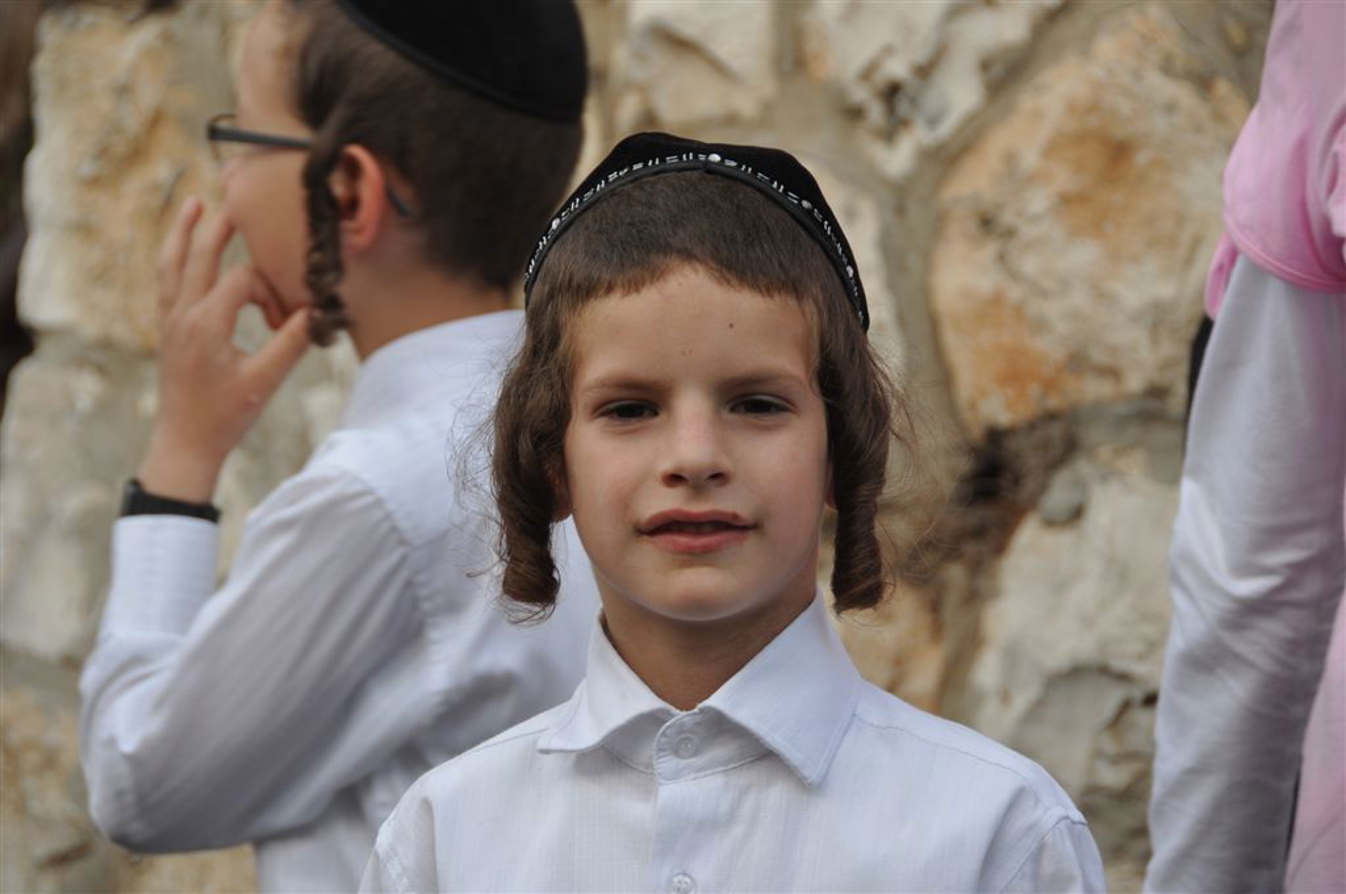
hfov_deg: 13.1
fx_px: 5881
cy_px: 447
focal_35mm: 158
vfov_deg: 8.7
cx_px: 673
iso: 200
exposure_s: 1/160
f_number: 6.3
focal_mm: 105
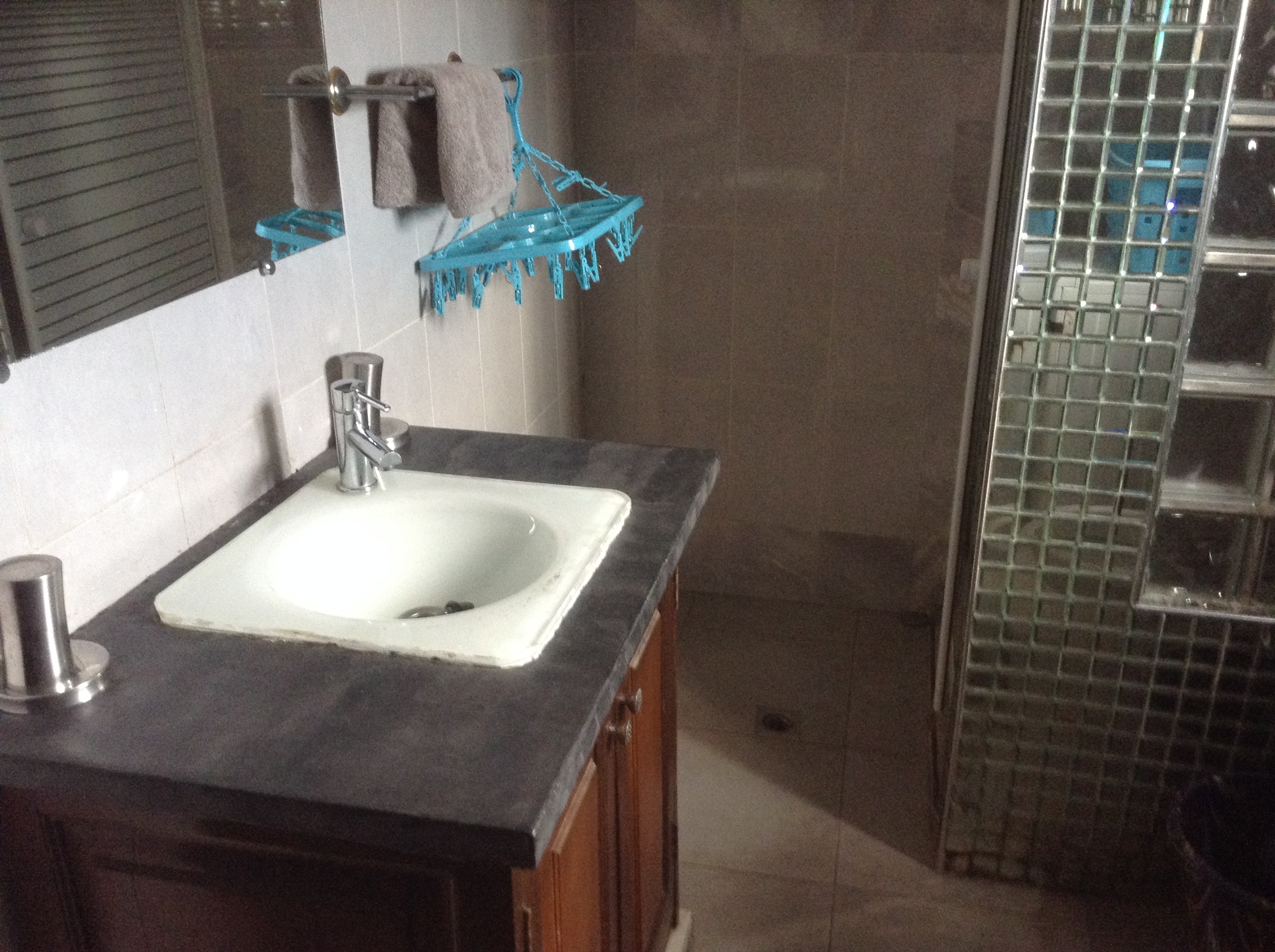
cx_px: 638
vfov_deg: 42.8
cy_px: 476
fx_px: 1214
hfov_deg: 55.4
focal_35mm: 33
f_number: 2.4
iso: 200
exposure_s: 1/24
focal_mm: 3.3
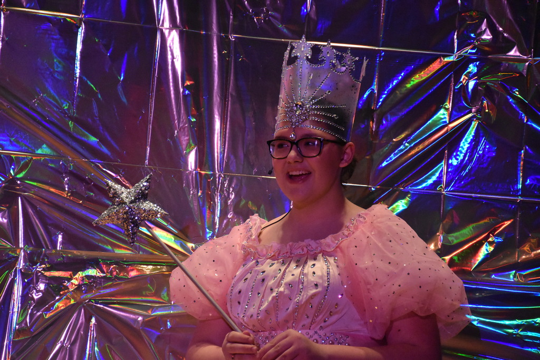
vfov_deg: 10.2
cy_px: 180
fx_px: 2025
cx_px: 270
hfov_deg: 15.2
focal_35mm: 135
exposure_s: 1/400
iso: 6400
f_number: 5.3
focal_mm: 90
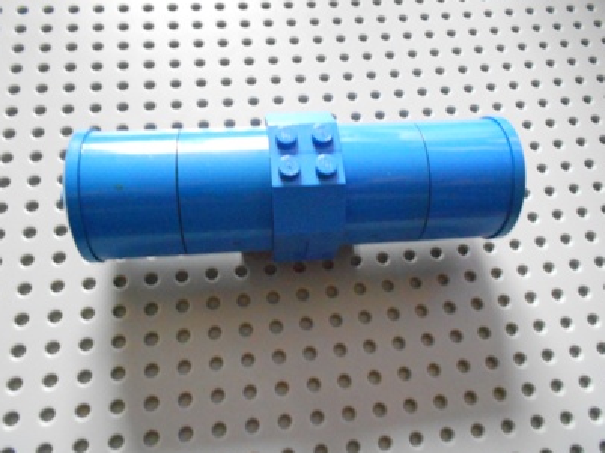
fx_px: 507
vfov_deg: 48.2
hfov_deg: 61.7
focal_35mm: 29
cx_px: 310
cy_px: 220
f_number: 3.2
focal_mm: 4.6
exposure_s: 1/6
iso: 800
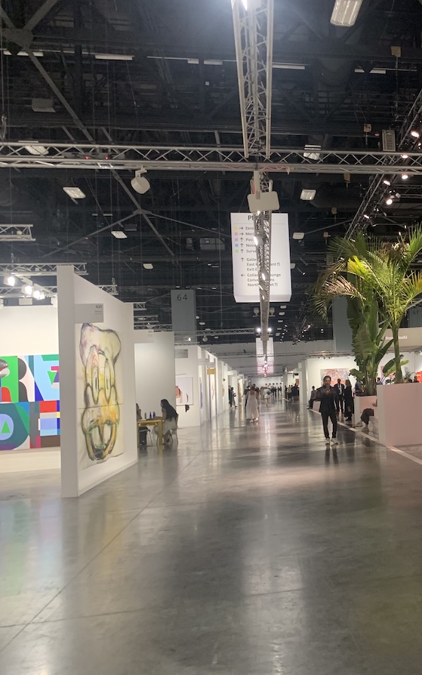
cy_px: 336
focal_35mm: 37
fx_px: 681
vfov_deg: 52.7
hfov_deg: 31.7
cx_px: 428
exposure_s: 1/60
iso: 160
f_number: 1.8
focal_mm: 4.25
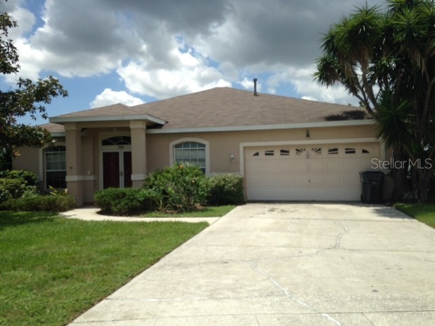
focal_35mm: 33
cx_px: 218
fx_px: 415
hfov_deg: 55.4
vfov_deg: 42.9
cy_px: 163
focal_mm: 4.12
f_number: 2.4
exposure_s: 1/2169
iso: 50
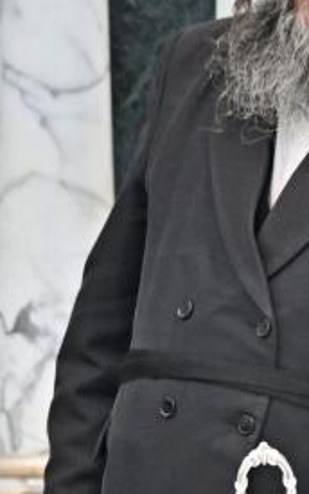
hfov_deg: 3.1
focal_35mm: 425
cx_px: -320
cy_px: 331
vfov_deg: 4.9
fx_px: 5723
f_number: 4
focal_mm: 75
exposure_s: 1/250
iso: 800
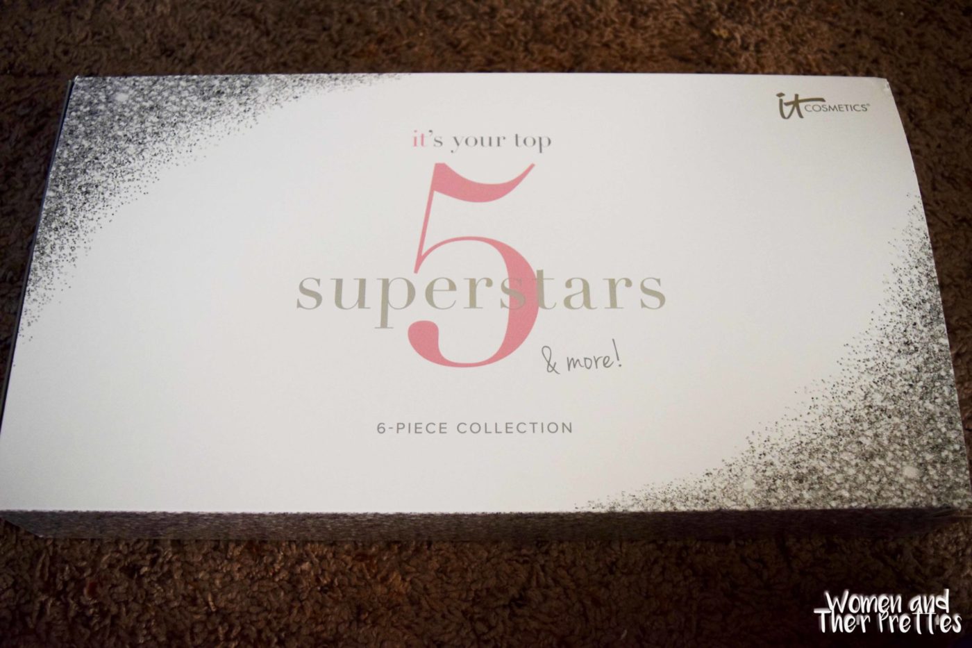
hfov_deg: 53.1
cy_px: 324
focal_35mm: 36
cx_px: 486
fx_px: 972
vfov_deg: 36.9
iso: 1250
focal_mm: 24
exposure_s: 1/60
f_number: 4
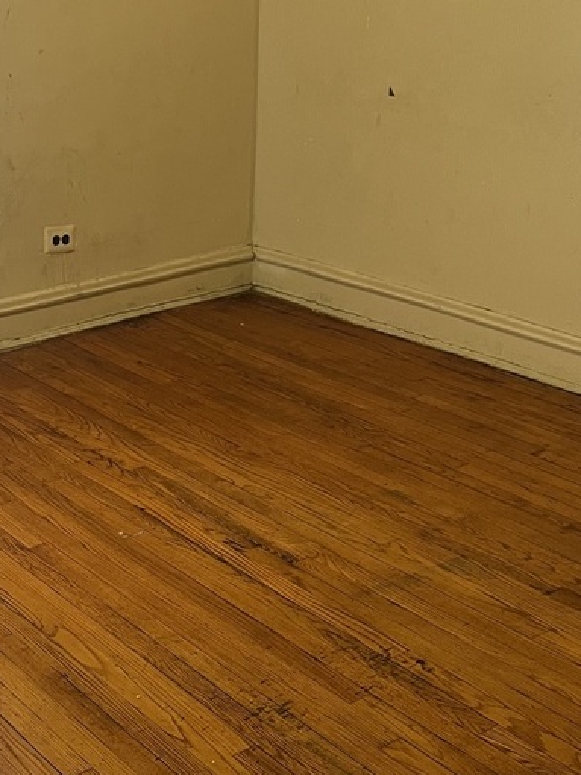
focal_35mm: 55
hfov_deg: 26.0
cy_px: 576
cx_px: 111
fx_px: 1231
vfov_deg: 34.3
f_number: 1.5
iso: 250
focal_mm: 5.7
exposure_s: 1/60
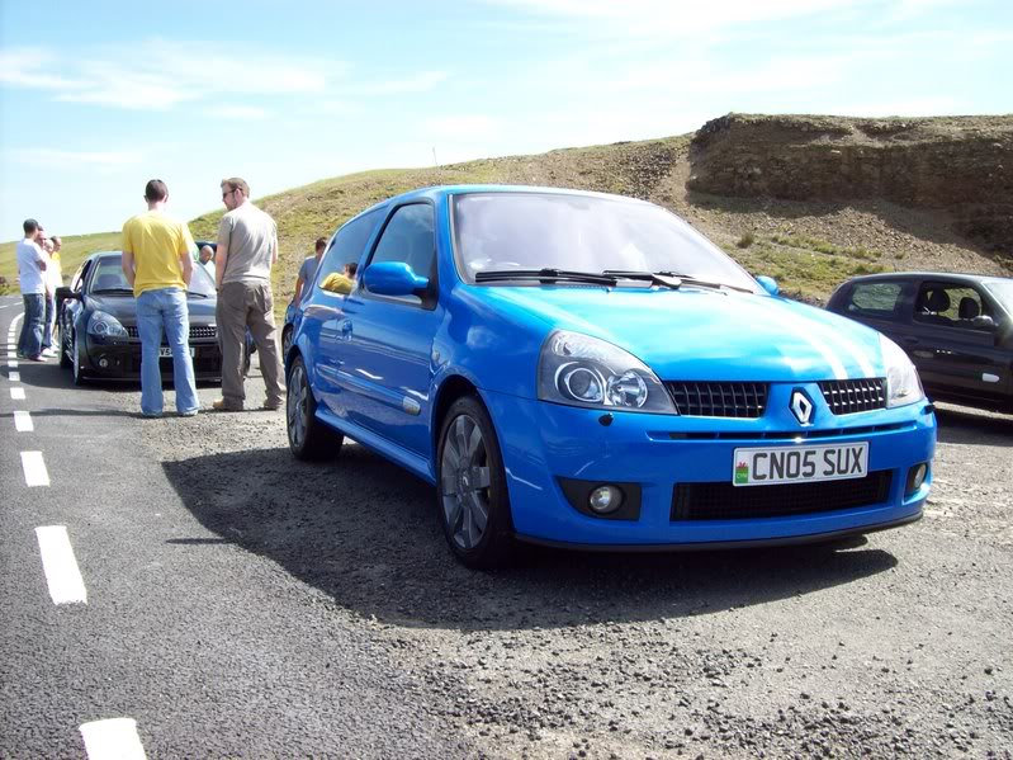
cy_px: 380
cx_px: 506
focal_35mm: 36
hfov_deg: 51.4
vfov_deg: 39.6
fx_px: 1053
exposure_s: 1/263
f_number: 4.8
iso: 80
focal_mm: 6
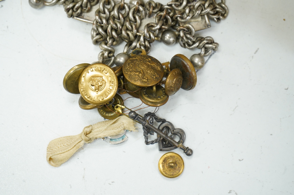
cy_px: 98
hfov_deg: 28.9
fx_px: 571
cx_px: 147
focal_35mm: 70
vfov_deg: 19.4
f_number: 7.1
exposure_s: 1/125
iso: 2500
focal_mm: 70
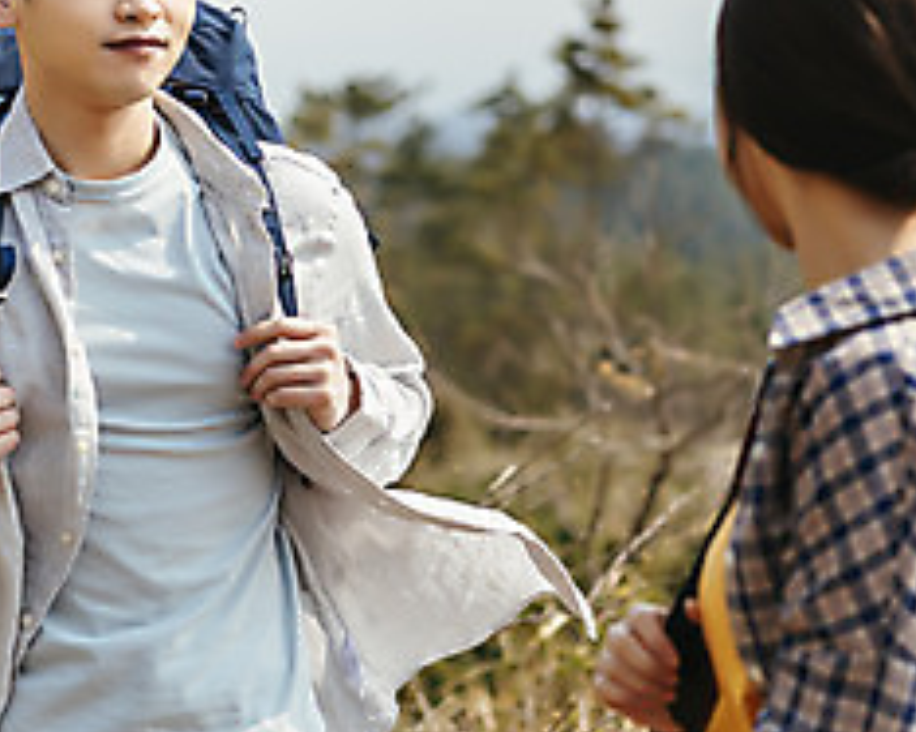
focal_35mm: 168
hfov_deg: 11.5
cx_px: 405
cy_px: 211
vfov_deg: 9.2
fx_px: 4553
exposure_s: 1/2000
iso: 100
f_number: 2.8
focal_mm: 70
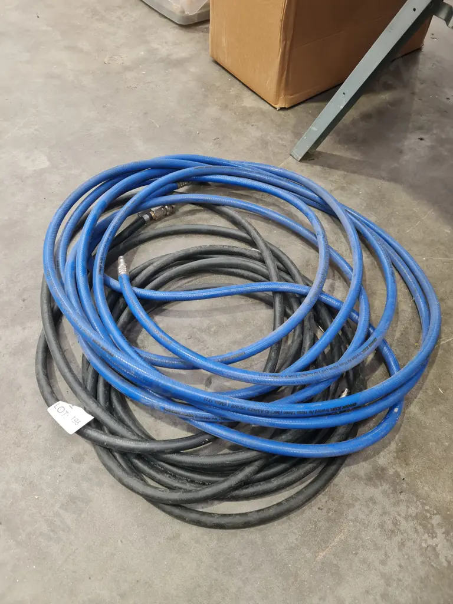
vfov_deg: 69.4
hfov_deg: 54.9
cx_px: 226
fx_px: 436
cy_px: 302
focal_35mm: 25
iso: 200
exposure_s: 1/100
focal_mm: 7
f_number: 1.8
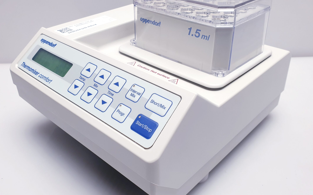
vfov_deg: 38.3
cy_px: 88
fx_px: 281
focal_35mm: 33
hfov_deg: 58.1
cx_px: 148
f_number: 2.4
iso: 64
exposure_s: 1/100
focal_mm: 4.3
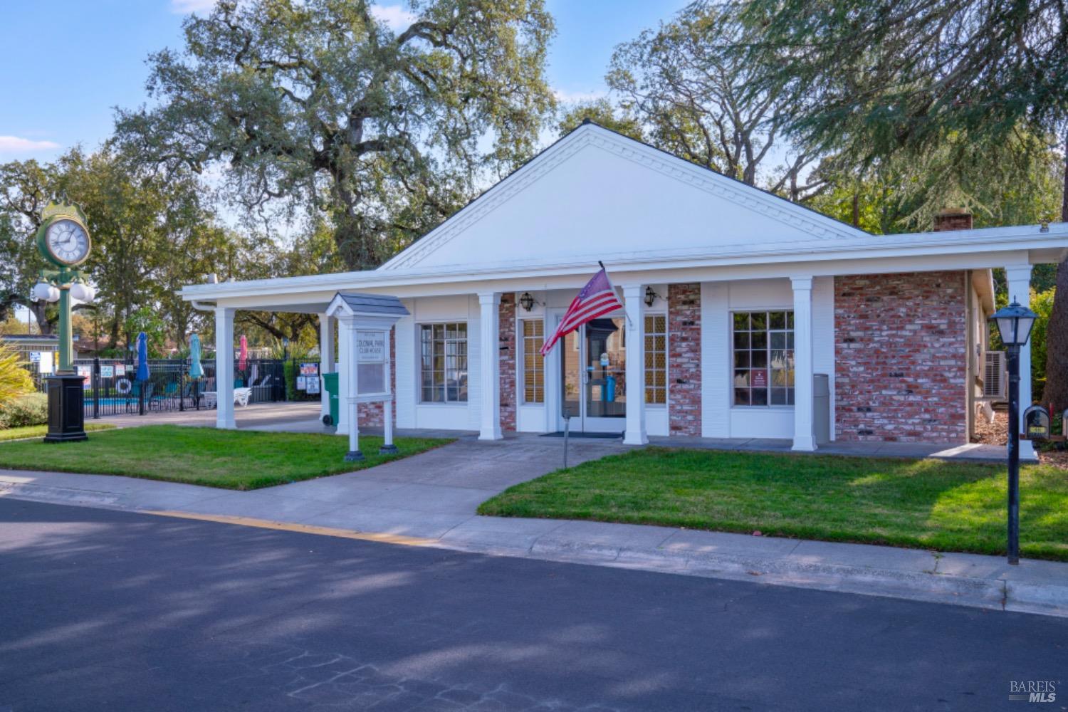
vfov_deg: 43.6
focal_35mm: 30
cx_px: 534
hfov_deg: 61.9
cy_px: 356
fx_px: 890
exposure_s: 1/100
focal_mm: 30
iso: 100
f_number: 8
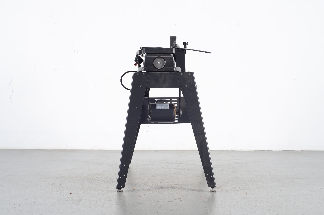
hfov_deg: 27.0
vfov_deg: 18.1
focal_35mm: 75
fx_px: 674
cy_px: 108
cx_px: 162
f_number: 5.6
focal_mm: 50
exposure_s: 1/125
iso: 100
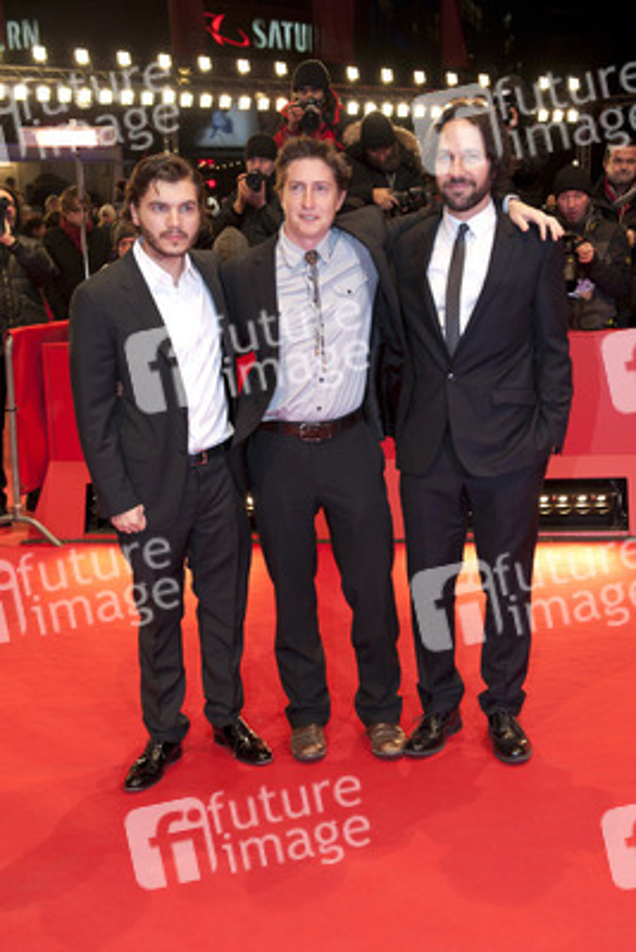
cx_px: 318
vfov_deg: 48.4
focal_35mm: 40
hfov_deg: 33.4
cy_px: 476
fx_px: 1059
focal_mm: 40
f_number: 4.5
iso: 1000
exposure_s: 1/160
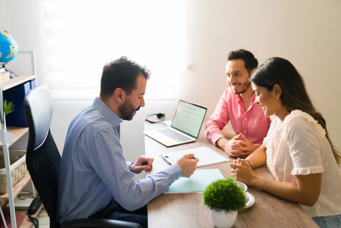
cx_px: 170
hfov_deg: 54.4
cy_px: 114
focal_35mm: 35
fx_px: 332
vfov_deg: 37.9
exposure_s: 1/125
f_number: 1.8
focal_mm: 35
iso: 800
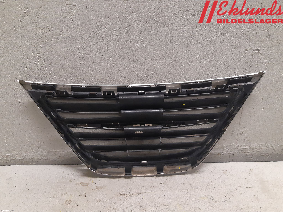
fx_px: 213
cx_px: 142
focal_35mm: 26
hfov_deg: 67.3
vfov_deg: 53.1
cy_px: 106
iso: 250
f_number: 1.7
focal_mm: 3.93
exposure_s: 1/50
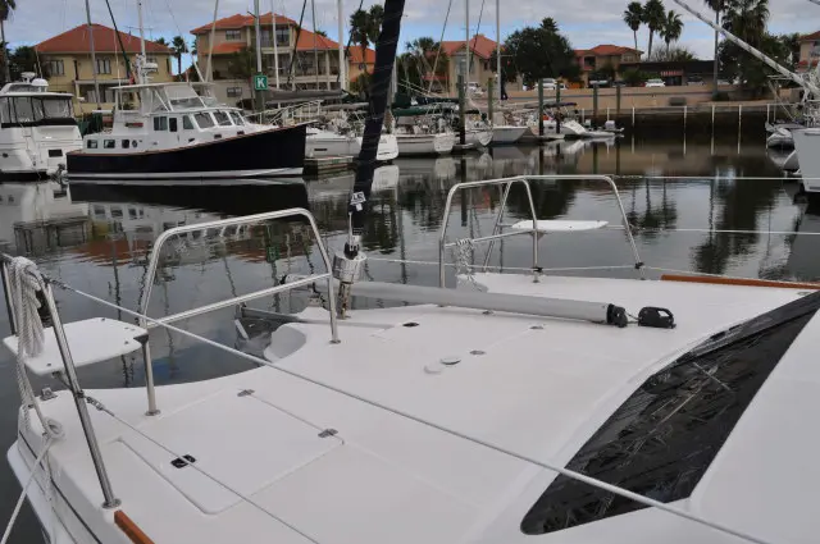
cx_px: 410
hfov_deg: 57.3
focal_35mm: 33
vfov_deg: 39.9
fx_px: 751
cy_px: 272
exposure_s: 1/320
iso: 200
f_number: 9
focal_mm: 22
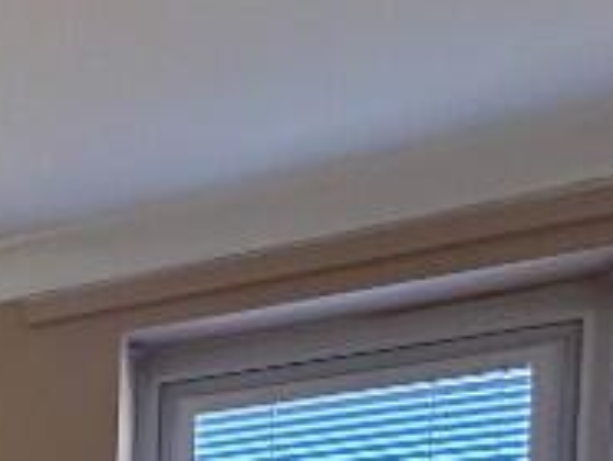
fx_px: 1365
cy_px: 836
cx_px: -814
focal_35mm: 77
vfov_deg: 16.1
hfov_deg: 15.5
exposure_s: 1/133
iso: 40
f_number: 2.2
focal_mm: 2.22
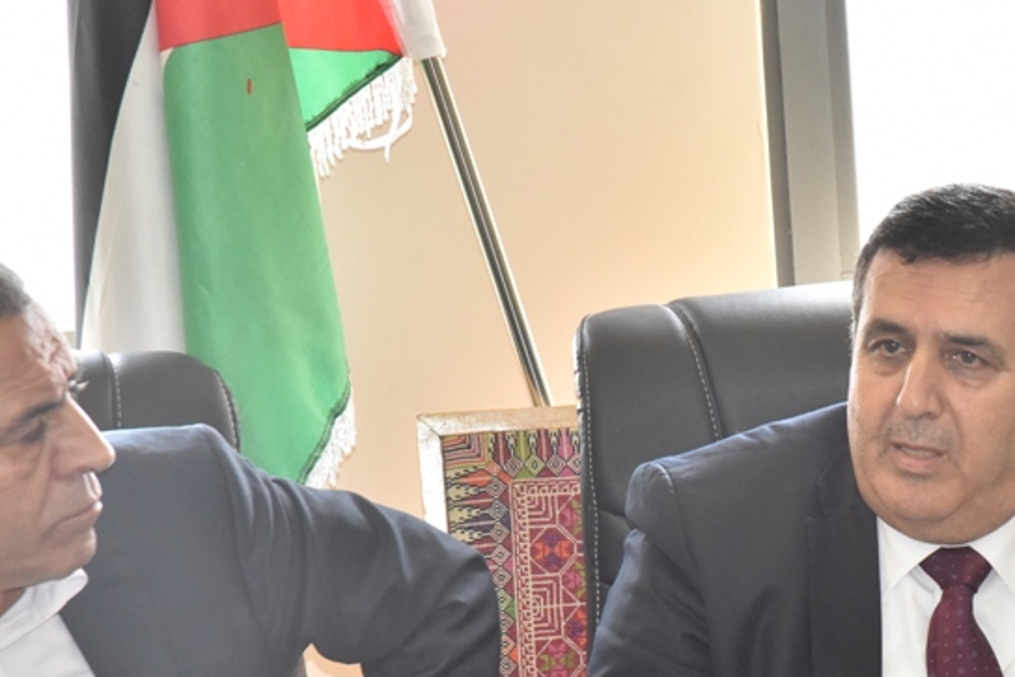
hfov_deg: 9.1
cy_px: 557
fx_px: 6373
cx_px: 868
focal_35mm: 226
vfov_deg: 6.1
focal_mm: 120
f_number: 9
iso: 3200
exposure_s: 1/250
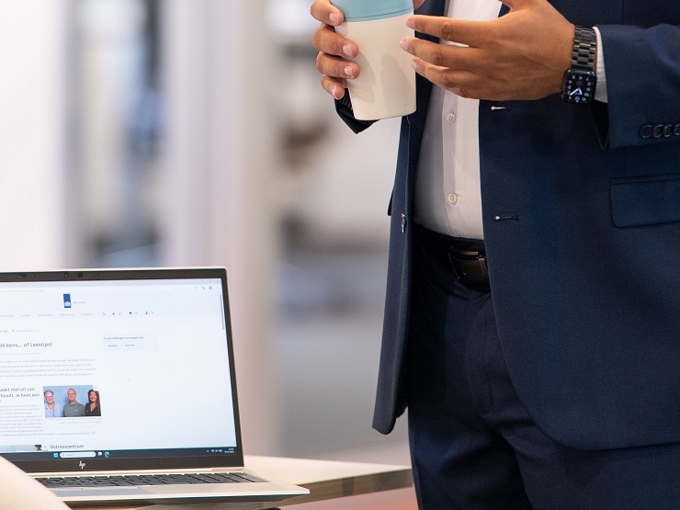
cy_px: 24
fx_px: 6620
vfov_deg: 4.4
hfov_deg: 5.9
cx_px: 239
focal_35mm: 337
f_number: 1.8
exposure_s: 1/125
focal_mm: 135
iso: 400
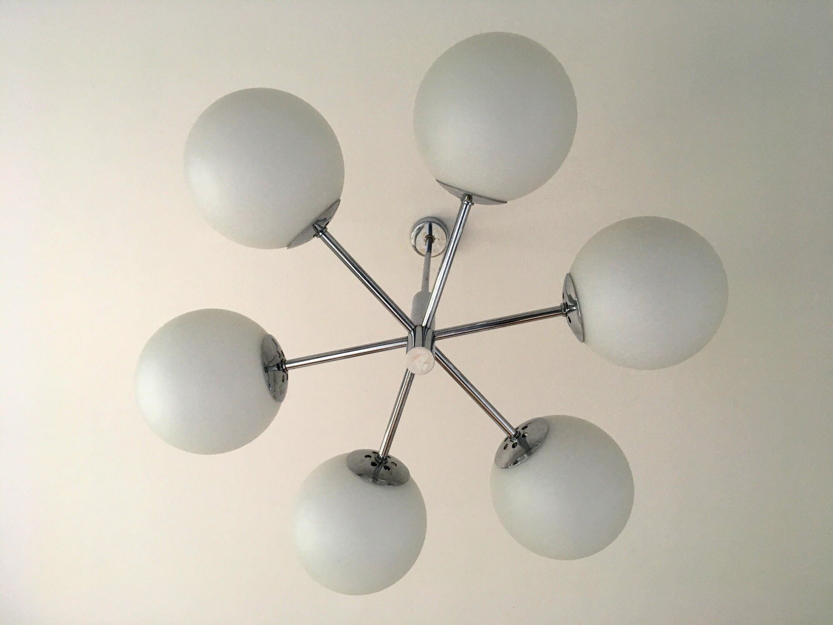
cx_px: 416
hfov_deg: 61.7
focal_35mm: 29
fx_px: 698
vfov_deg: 48.2
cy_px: 312
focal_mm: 4.15
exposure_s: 1/33
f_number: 2.2
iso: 125
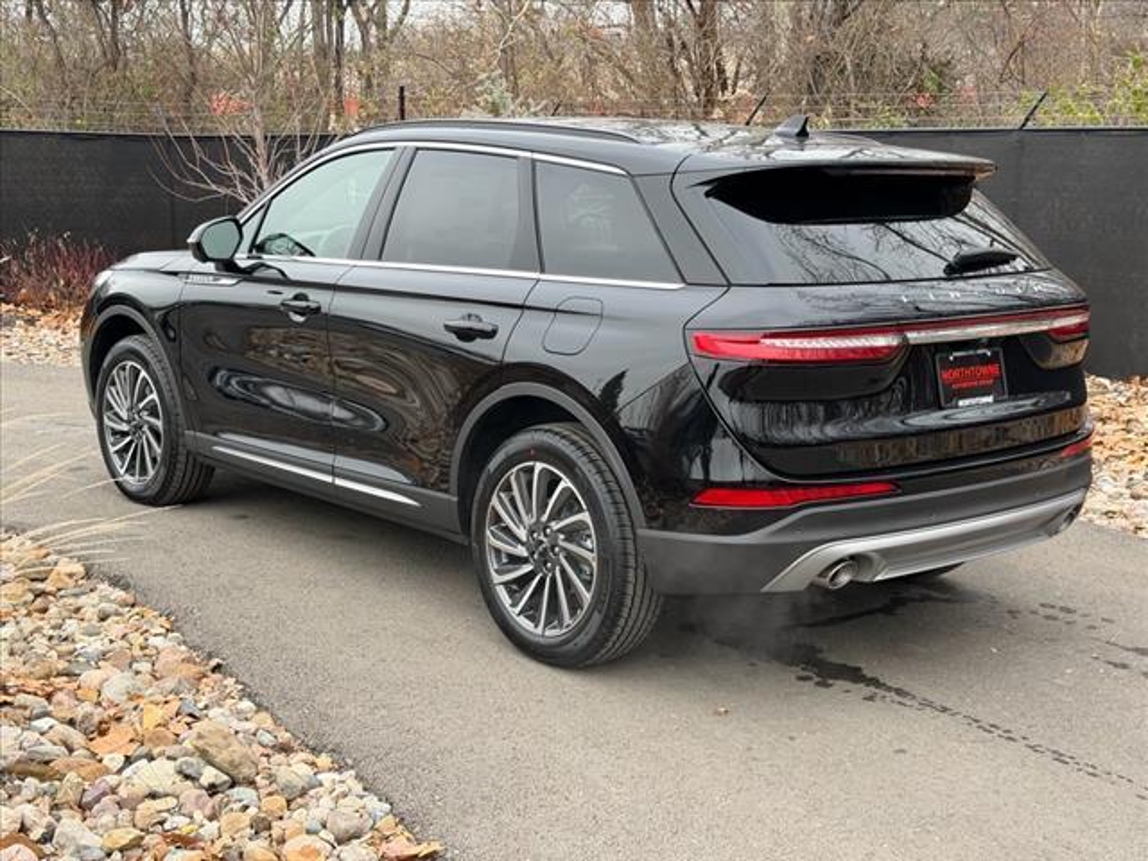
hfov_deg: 39.7
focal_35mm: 48
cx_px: 574
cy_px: 430
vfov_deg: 30.3
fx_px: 1592
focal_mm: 6.76
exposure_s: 1/583
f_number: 1.78
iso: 80
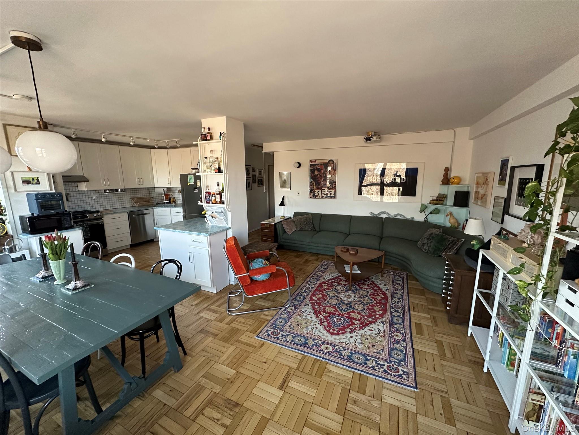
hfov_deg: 102.1
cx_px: 290
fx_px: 234
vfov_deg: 85.7
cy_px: 218
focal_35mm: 14
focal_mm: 2.22
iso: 320
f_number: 2.2
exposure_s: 1/79
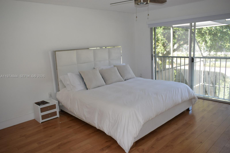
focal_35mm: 27
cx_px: 115
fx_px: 172
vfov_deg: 47.9
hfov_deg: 67.4
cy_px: 76
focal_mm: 18
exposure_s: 1/125
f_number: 5.6
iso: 500
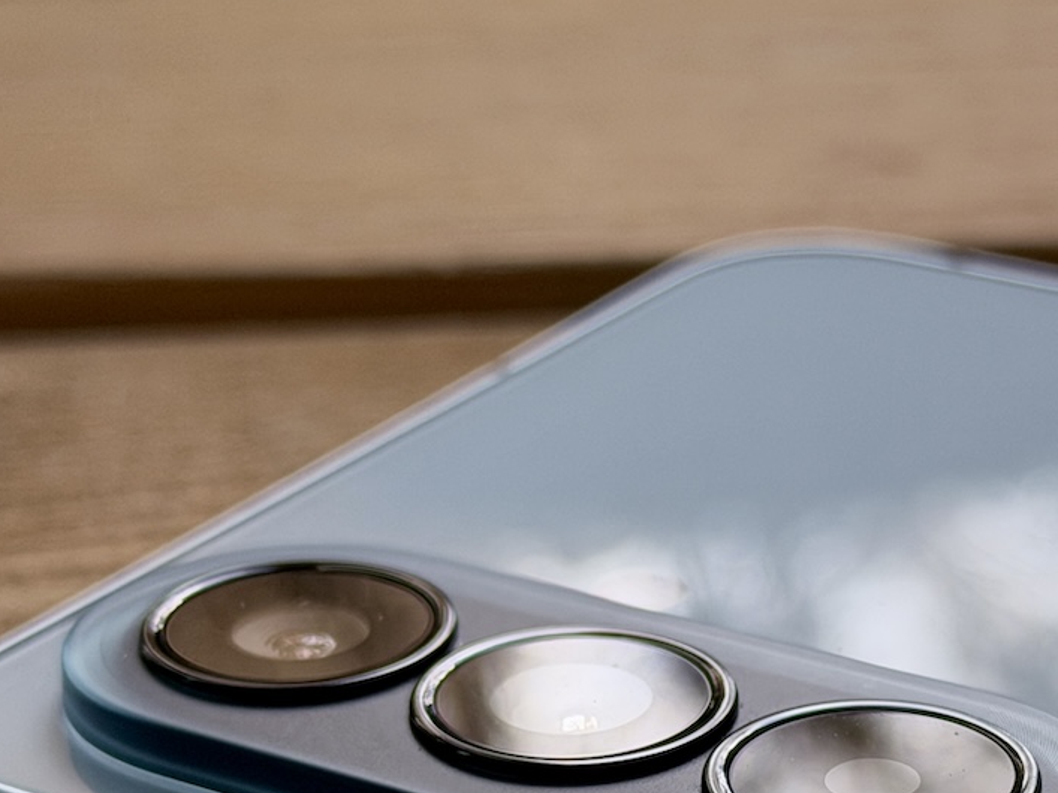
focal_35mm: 129
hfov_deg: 15.2
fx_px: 3942
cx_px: 851
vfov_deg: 11.4
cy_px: 682
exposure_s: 1/138
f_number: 1.78
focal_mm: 6.76
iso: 50
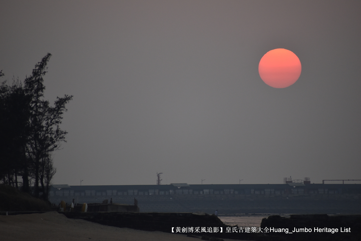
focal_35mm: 450
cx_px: 180
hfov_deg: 4.6
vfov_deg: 3.1
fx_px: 4514
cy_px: 120
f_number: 6.3
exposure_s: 1/500
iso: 640
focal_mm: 300
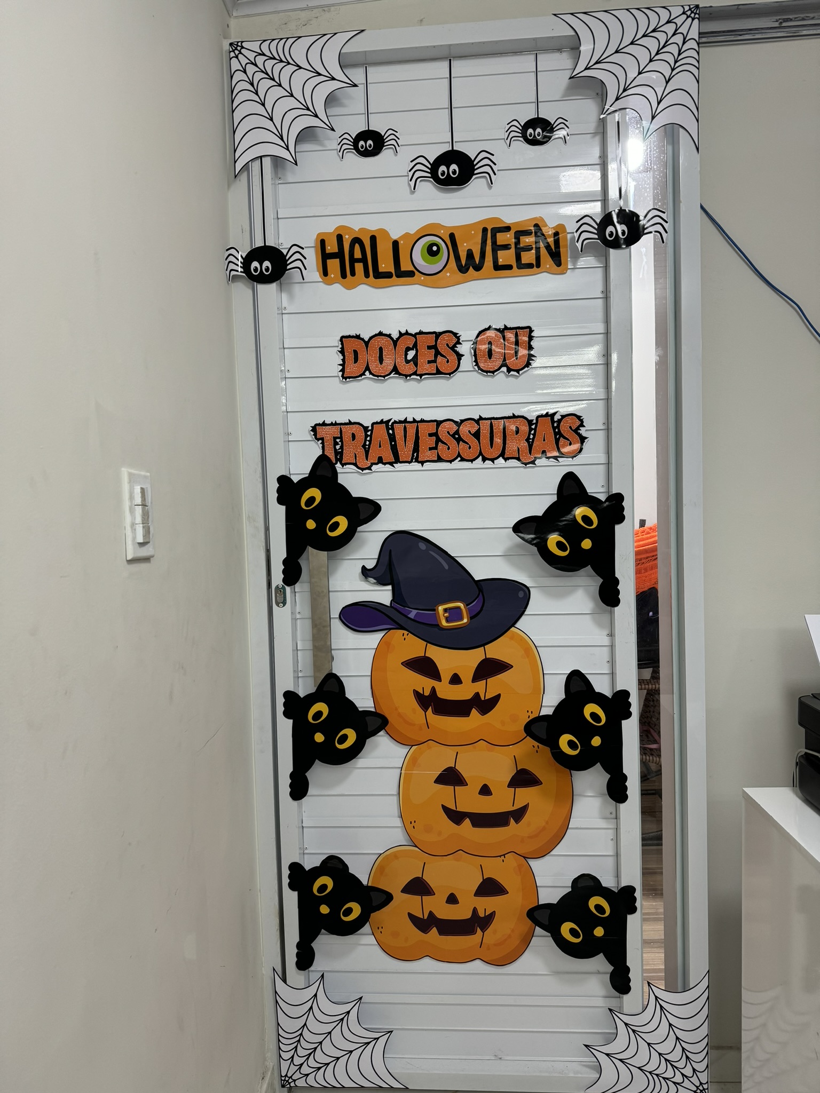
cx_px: 410
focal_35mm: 24
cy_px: 546
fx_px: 758
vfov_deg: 71.6
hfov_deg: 56.8
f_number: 1.78
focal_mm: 6.76
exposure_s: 1/60
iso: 125
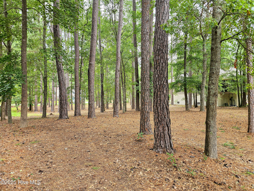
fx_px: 169
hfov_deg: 73.9
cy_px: 96
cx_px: 127
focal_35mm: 23
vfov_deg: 58.9
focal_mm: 6.3
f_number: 1.7
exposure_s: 1/120
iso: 50
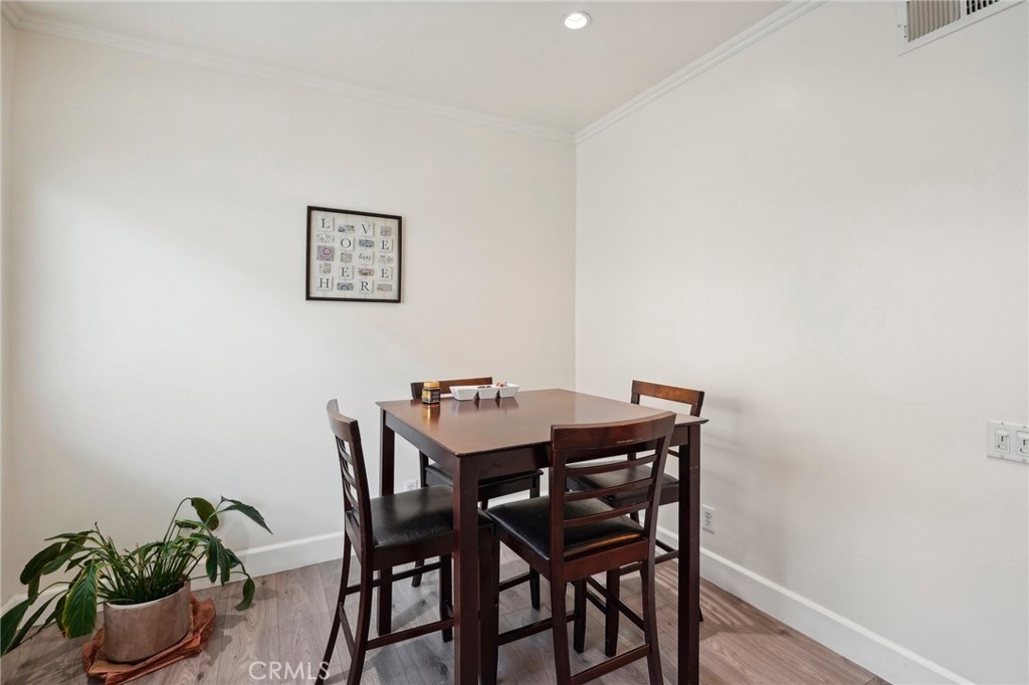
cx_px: 514
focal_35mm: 16
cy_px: 342
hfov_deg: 96.8
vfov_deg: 73.7
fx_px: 457
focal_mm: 16
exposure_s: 1/10
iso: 400
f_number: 8
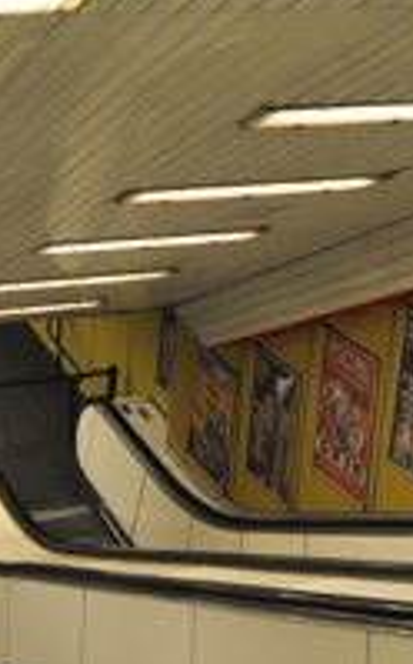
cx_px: 37
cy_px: 440
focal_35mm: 79
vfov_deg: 26.2
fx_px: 1417
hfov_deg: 16.4
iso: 800
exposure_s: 1/60
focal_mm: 17
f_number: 4
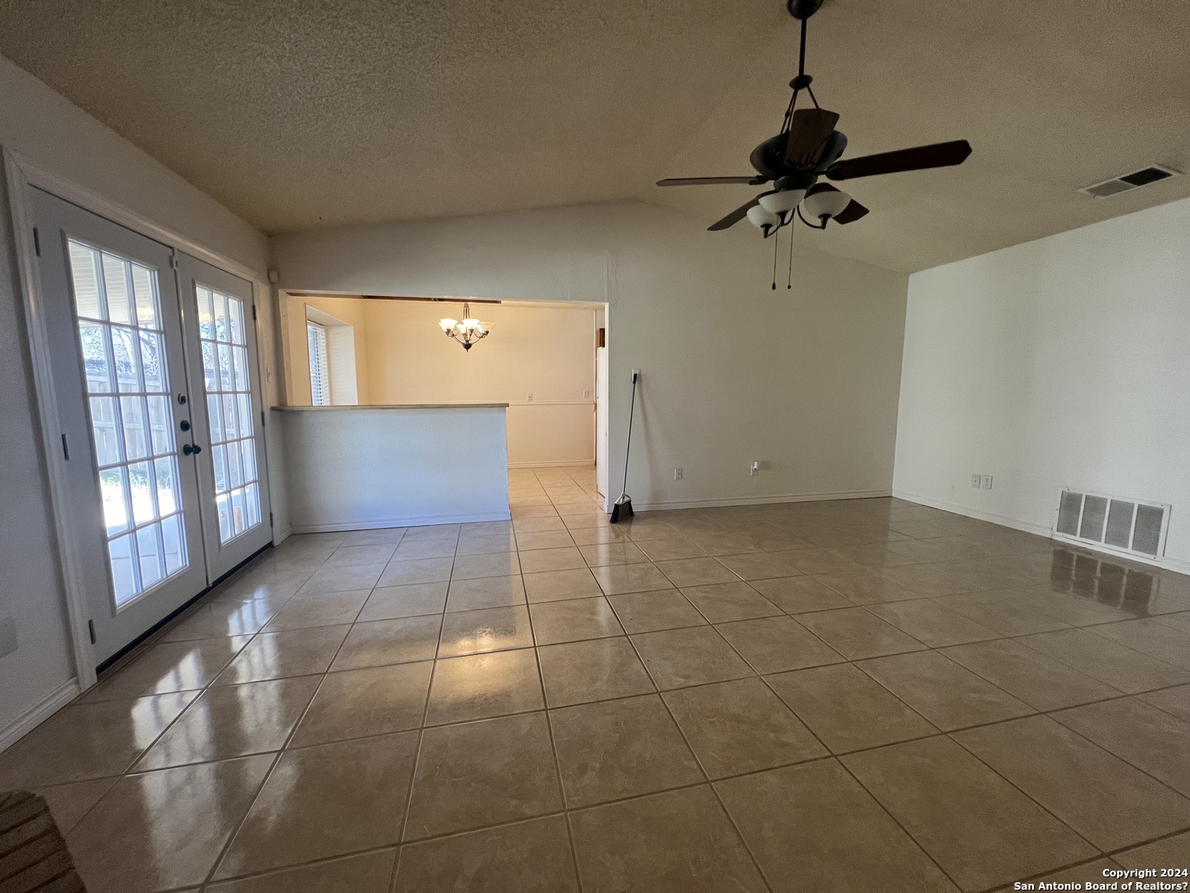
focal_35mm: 13
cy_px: 446
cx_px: 595
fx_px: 447
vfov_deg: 89.9
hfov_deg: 106.2
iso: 250
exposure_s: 1/120
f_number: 1.8
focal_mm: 1.57
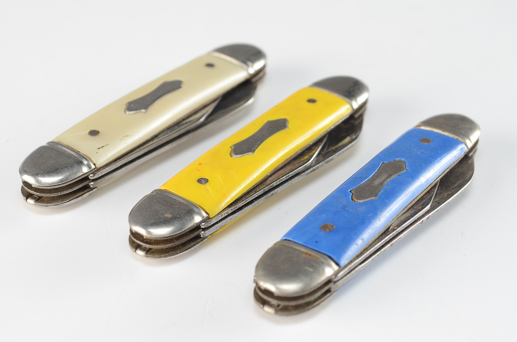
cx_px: 266
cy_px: 176
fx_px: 1175
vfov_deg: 16.6
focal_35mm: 82
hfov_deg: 24.8
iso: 100
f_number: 9
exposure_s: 1/80
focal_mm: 52
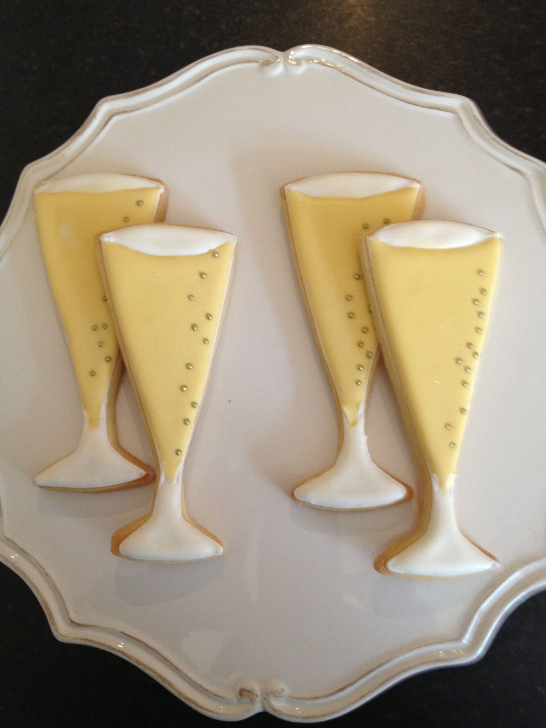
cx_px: 273
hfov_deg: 40.7
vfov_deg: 52.6
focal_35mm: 35
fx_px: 736
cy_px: 364
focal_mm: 4.28
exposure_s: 1/20
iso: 160
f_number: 2.4
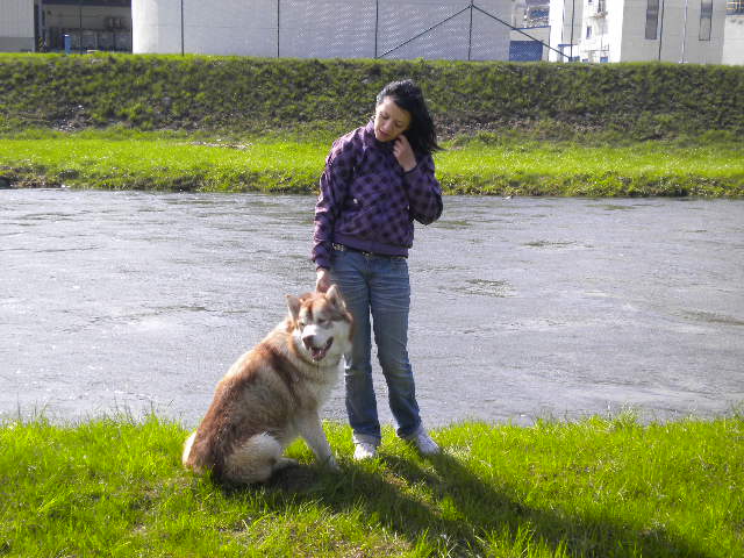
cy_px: 279
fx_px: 1118
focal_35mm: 52
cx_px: 372
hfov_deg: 36.8
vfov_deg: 28.0
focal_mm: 9.3
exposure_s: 1/263
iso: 87
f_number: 5.6
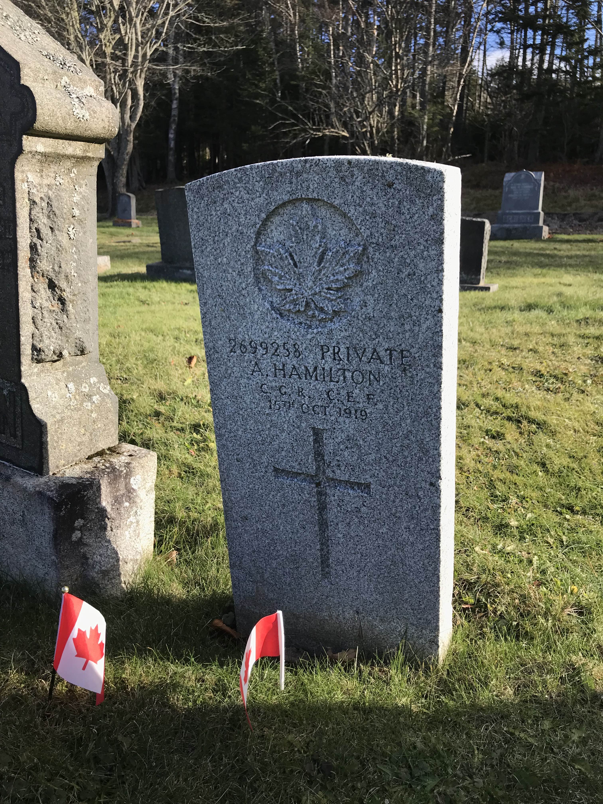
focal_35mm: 28
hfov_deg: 49.7
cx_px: 302
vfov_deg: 63.4
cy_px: 402
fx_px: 650
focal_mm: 3.99
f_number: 1.8
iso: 20
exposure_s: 1/1088
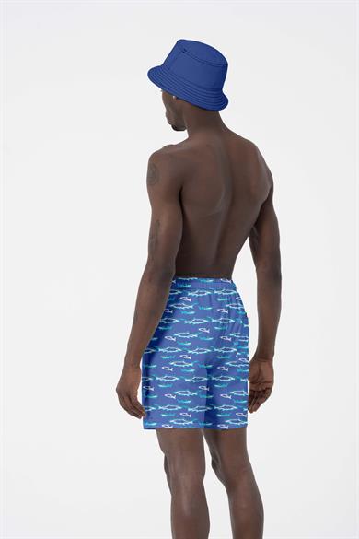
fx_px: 1600
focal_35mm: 107
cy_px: 270
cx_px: 180
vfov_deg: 19.1
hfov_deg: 12.8
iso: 160
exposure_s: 1/160
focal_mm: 71.5
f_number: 11
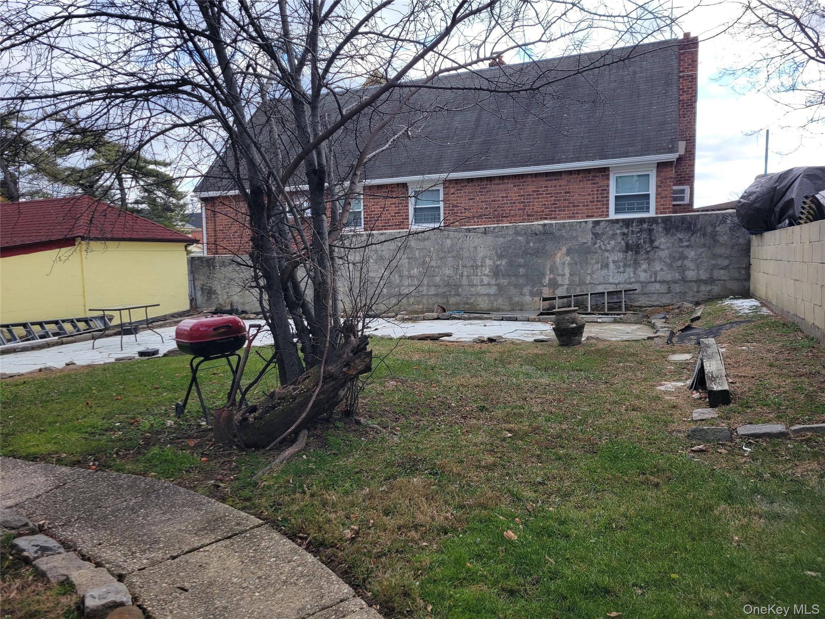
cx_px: 412
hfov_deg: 67.3
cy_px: 310
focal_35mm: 26
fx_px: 620
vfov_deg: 53.1
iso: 40
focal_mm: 5.4
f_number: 1.8
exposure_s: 1/939
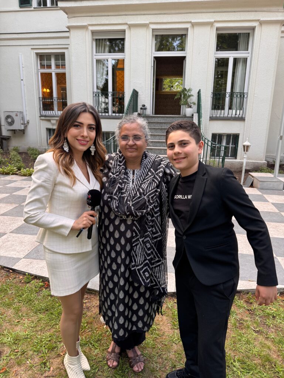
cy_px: 189
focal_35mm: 24
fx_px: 263
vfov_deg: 71.6
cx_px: 142
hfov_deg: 56.8
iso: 125
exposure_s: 1/121
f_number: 1.78
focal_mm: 6.76
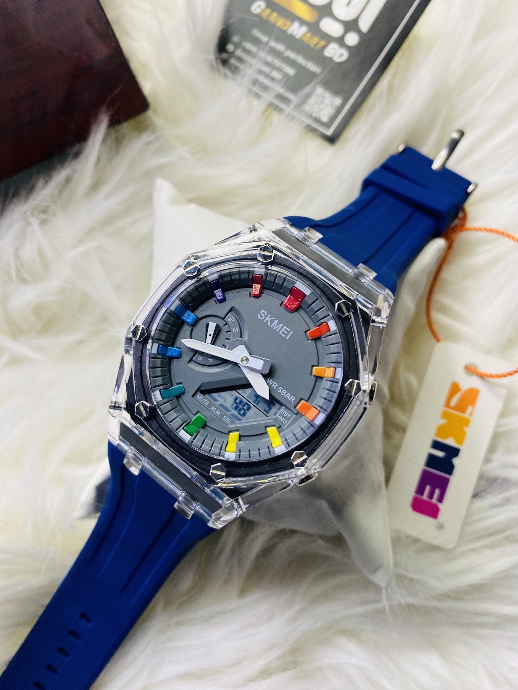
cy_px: 345
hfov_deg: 53.1
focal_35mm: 26
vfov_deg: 67.3
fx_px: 519
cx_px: 259
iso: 200
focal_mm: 4.25
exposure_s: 1/50
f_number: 1.8
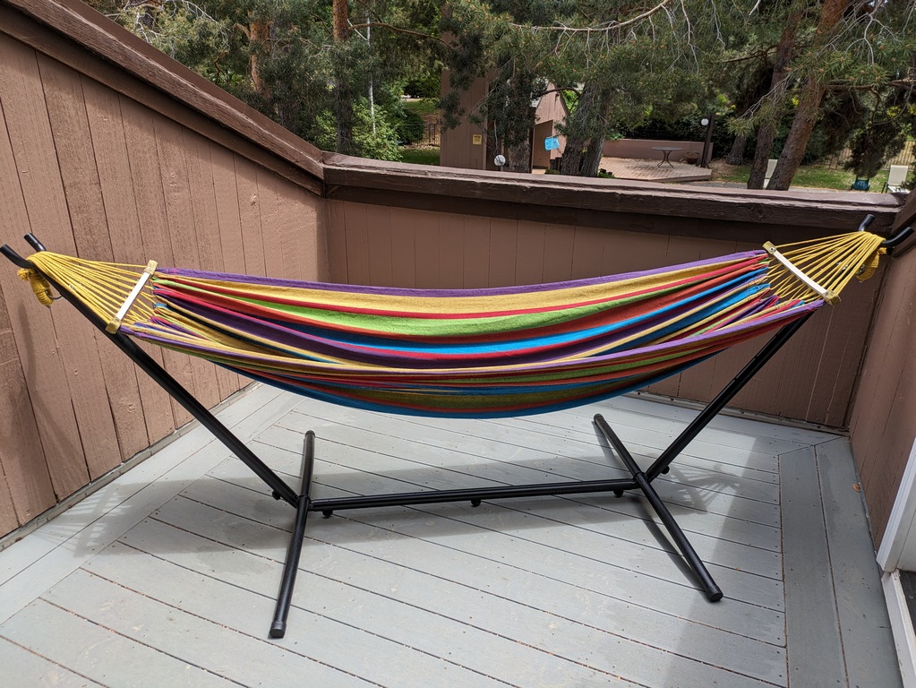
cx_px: 458
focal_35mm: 25
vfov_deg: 54.9
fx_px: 662
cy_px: 344
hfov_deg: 69.4
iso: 42
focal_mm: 5.43
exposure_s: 1/772
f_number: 1.89
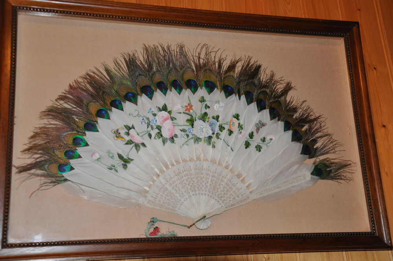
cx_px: 196
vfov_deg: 26.4
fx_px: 556
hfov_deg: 38.9
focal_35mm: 51
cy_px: 130
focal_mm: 34
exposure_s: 1/60
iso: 800
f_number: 4.2
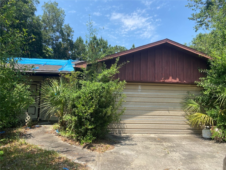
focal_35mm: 26
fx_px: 170
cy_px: 85
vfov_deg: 53.1
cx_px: 113
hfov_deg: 67.3
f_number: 1.8
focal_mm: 4.25
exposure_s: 1/1701
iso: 32
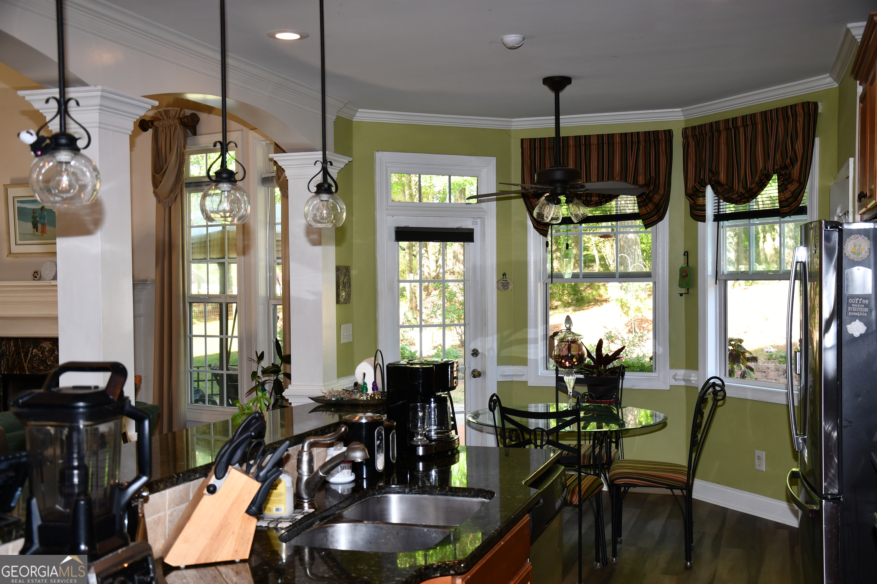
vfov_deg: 31.9
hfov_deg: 46.4
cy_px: 292
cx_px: 438
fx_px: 1023
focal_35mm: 42
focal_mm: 28
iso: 280
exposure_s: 1/60
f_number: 4
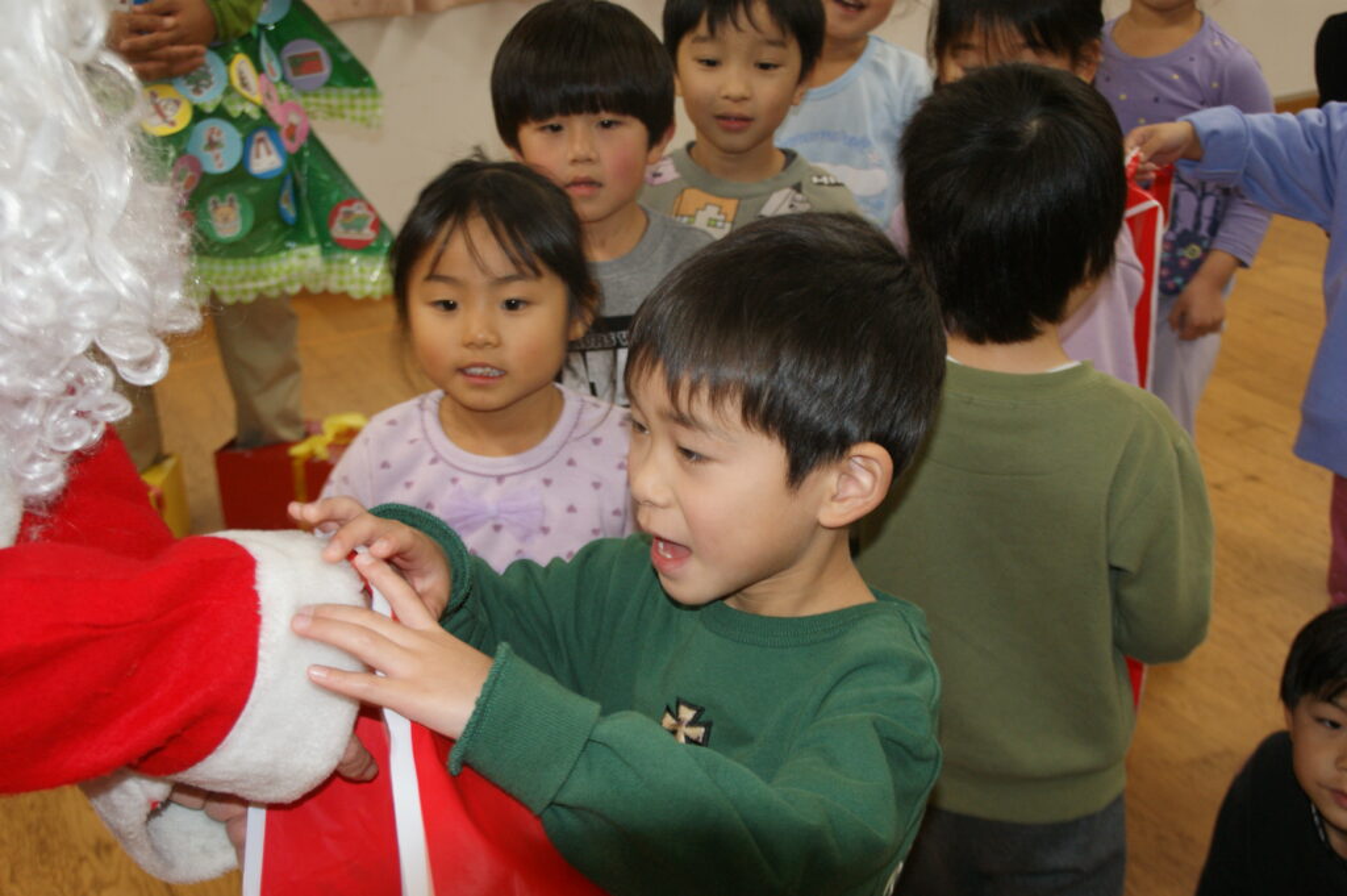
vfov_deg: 25.7
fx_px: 1963
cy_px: 448
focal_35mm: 52
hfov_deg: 37.9
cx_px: 674
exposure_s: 1/60
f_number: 5.6
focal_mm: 35
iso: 400
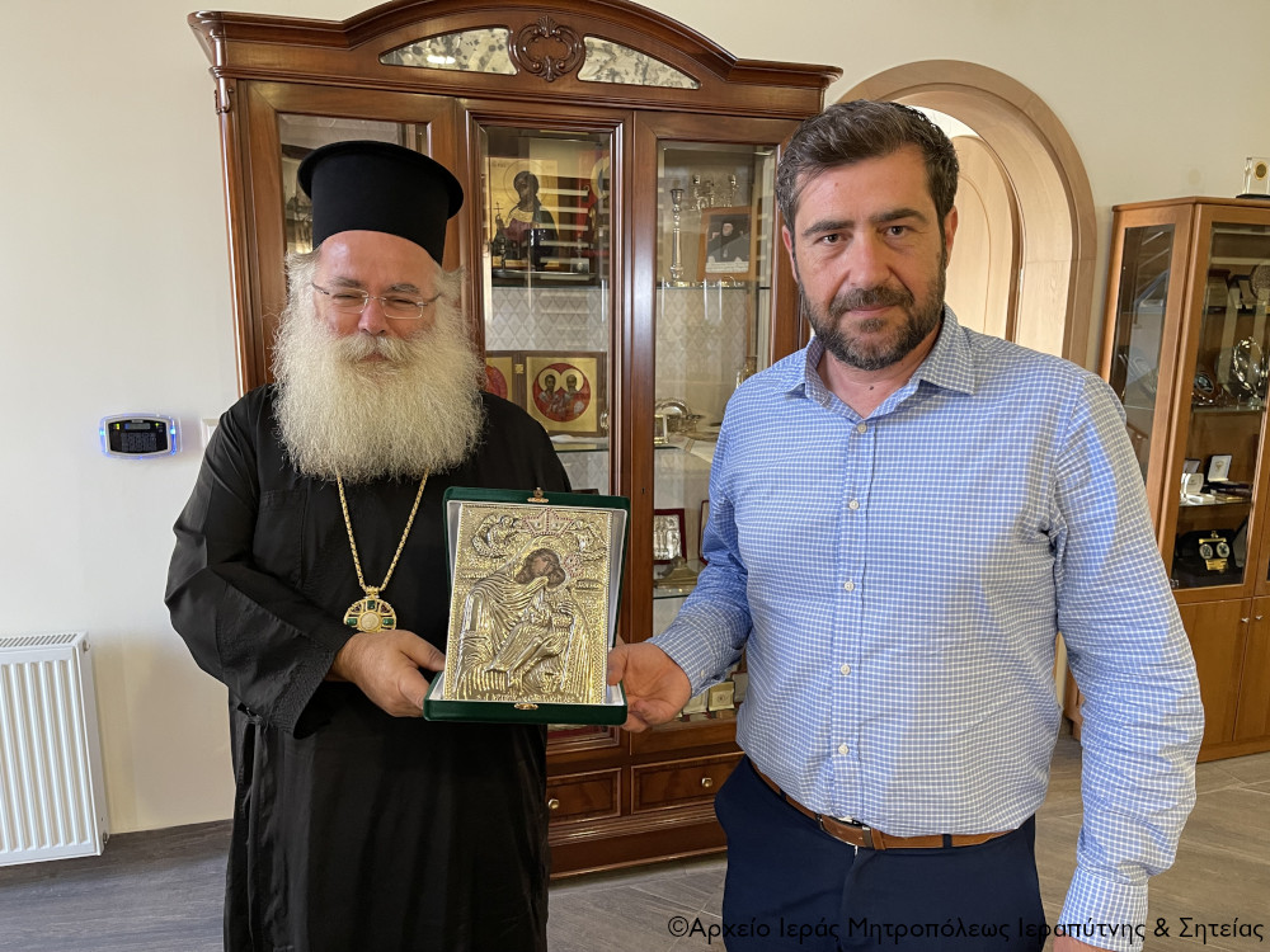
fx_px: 954
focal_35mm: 26
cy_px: 476
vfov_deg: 53.1
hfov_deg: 67.3
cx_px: 635
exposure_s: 1/50
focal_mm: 5.1
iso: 320
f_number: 1.6
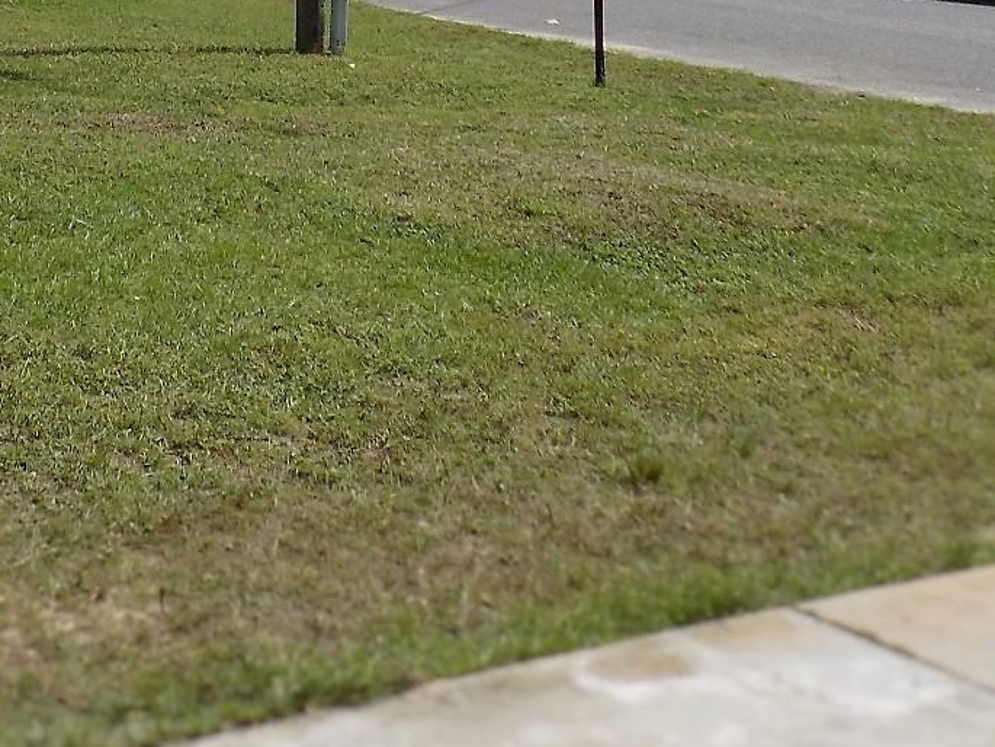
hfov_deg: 27.9
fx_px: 1926
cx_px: 104
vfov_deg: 20.5
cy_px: -160
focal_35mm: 67
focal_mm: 4.8
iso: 80
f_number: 10.2
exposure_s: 1/200
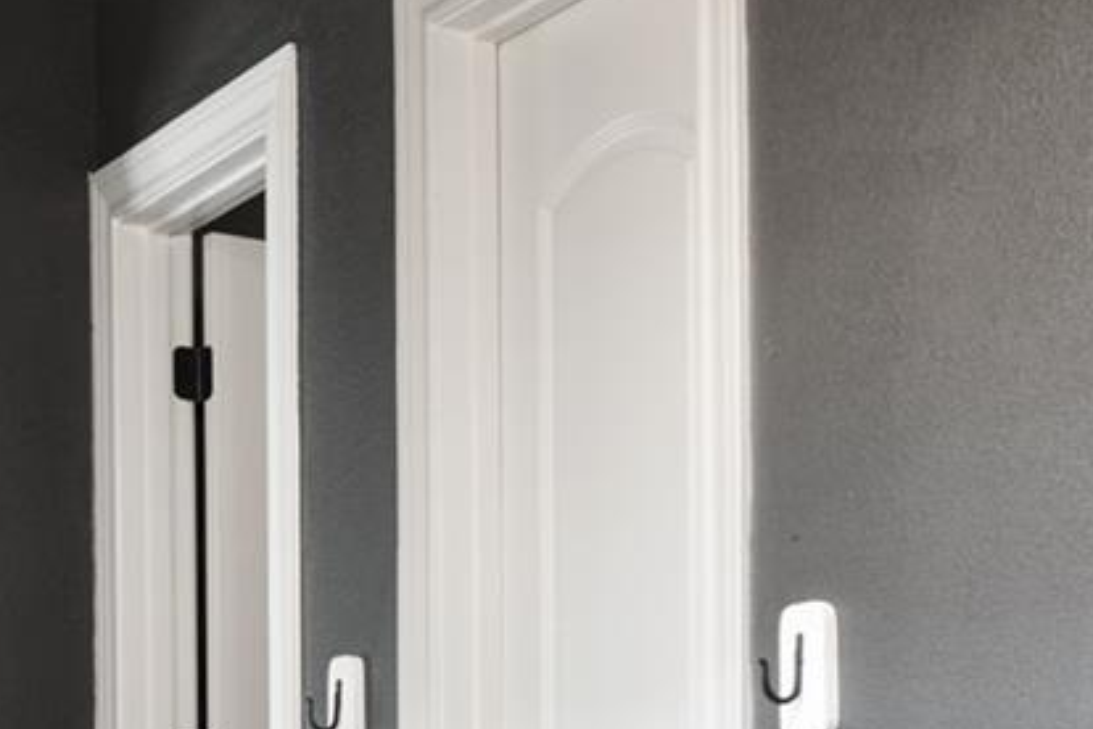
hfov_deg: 21.5
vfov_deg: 14.0
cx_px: 803
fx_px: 2854
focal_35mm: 94
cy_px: 940
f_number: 8
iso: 400
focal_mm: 19
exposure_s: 1/6
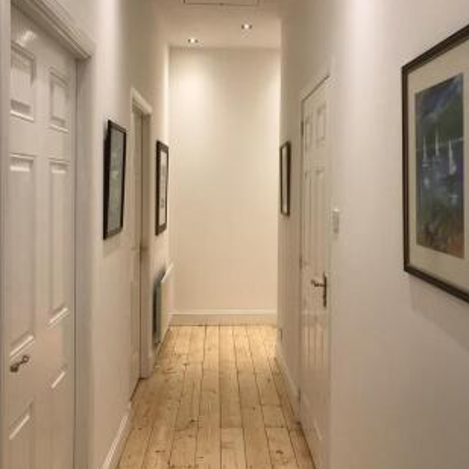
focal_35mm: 35
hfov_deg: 47.2
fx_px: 536
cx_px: 234
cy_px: 201
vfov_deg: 47.1
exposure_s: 1/33
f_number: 1.8
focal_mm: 3.99
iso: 20
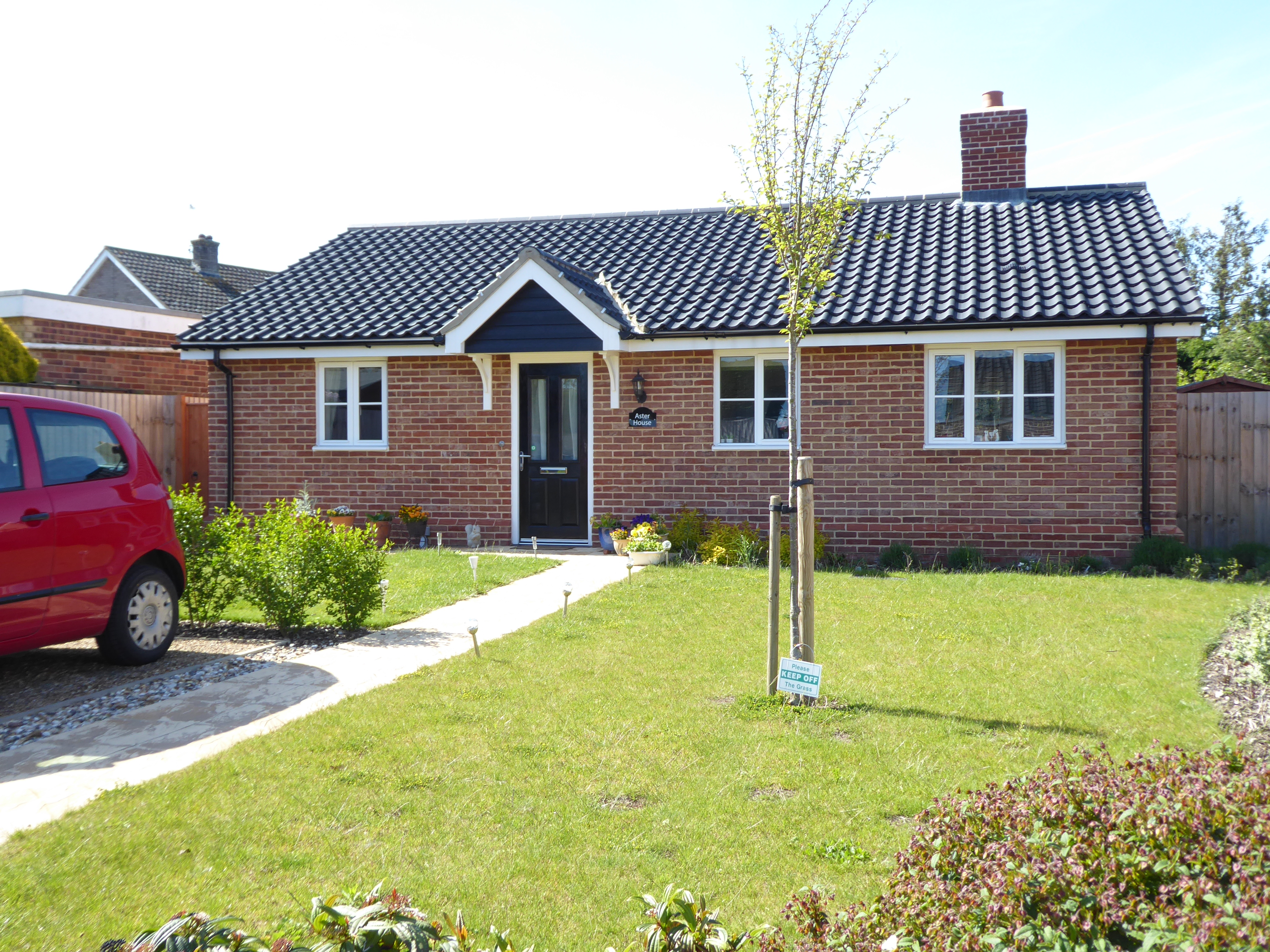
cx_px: 635
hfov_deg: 55.4
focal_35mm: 33
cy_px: 476
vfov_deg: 42.9
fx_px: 1211
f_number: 3.6
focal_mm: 5.8
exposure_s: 1/250
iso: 80
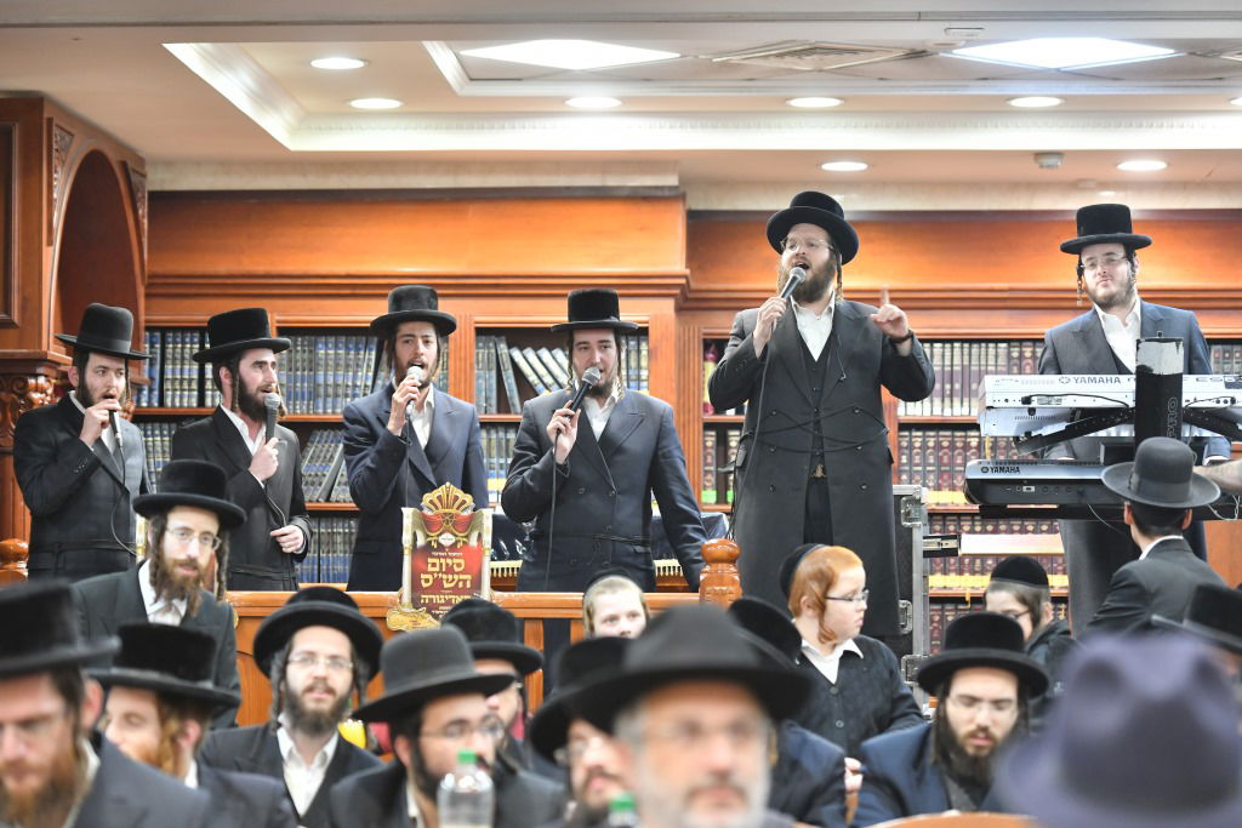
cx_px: 621
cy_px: 414
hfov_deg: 20.0
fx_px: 3519
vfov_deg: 13.4
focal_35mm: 102
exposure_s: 1/100
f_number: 4
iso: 1250
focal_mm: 102
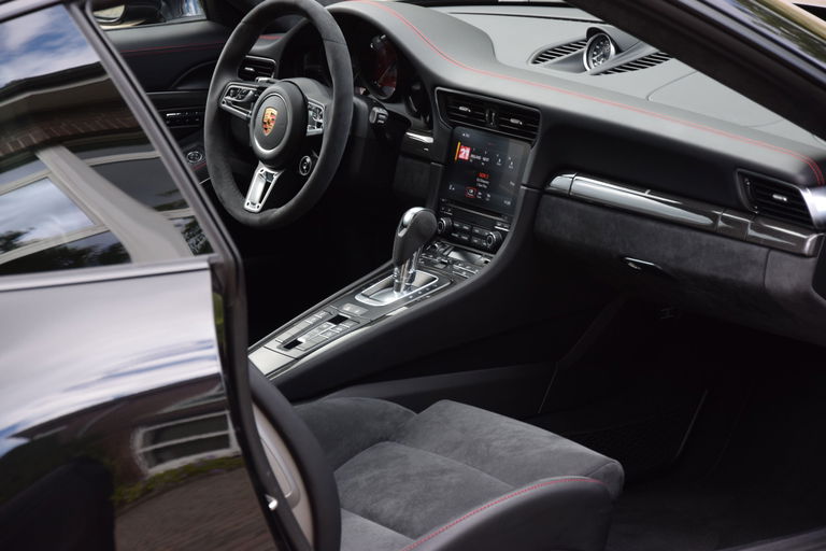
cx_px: 413
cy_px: 276
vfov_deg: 10.8
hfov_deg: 16.1
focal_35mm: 128
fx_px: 2925
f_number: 5.6
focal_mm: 85
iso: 500
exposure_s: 1/125
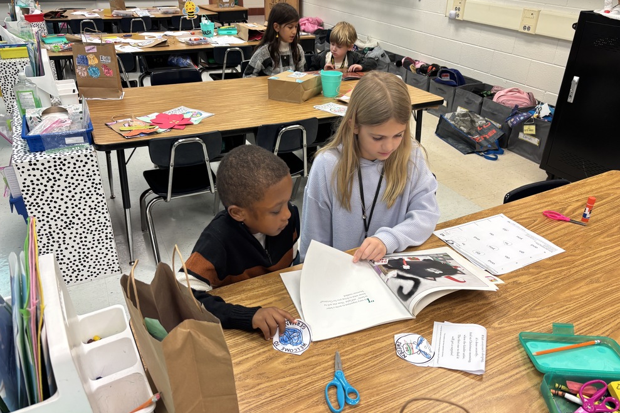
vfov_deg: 46.4
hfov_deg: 65.5
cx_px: 316
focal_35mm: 28
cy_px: 211
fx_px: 482
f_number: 1.6
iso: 100
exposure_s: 1/60
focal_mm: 5.96
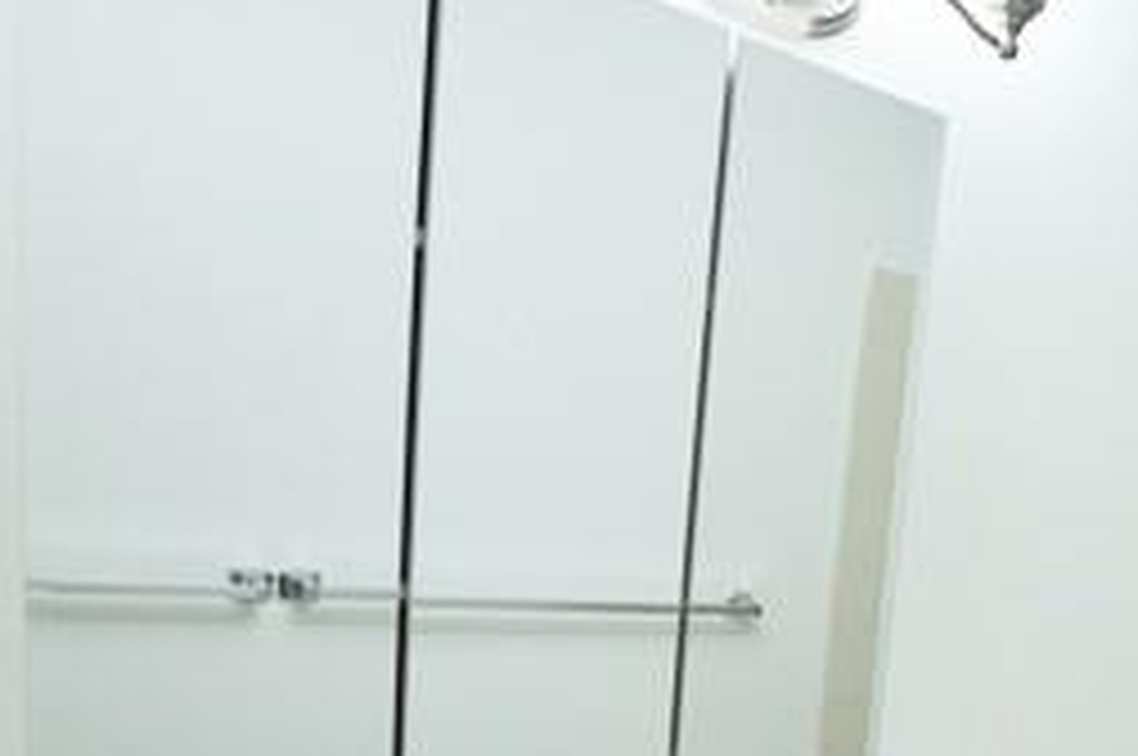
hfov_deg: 38.9
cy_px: 729
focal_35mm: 38
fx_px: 1200
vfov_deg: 32.6
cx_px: 1327
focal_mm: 10
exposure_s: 1/80
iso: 400
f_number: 4.5
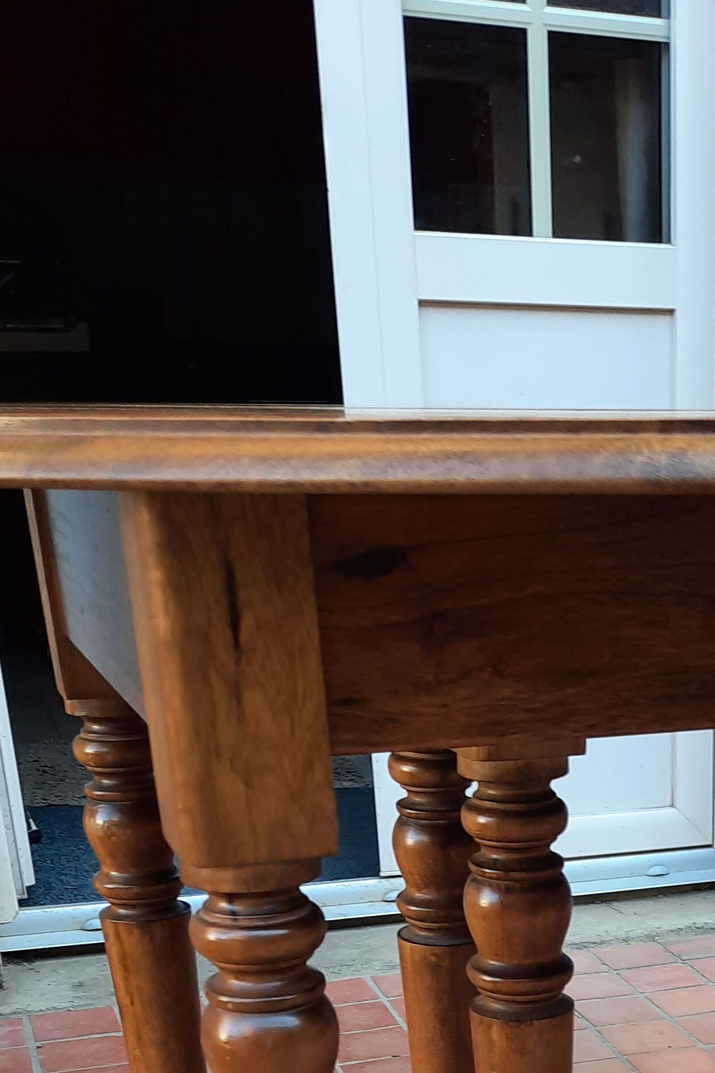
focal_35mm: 56
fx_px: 1668
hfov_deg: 22.9
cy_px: 1133
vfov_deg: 32.1
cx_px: 763
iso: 50
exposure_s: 1/50
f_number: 2
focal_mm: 4.6
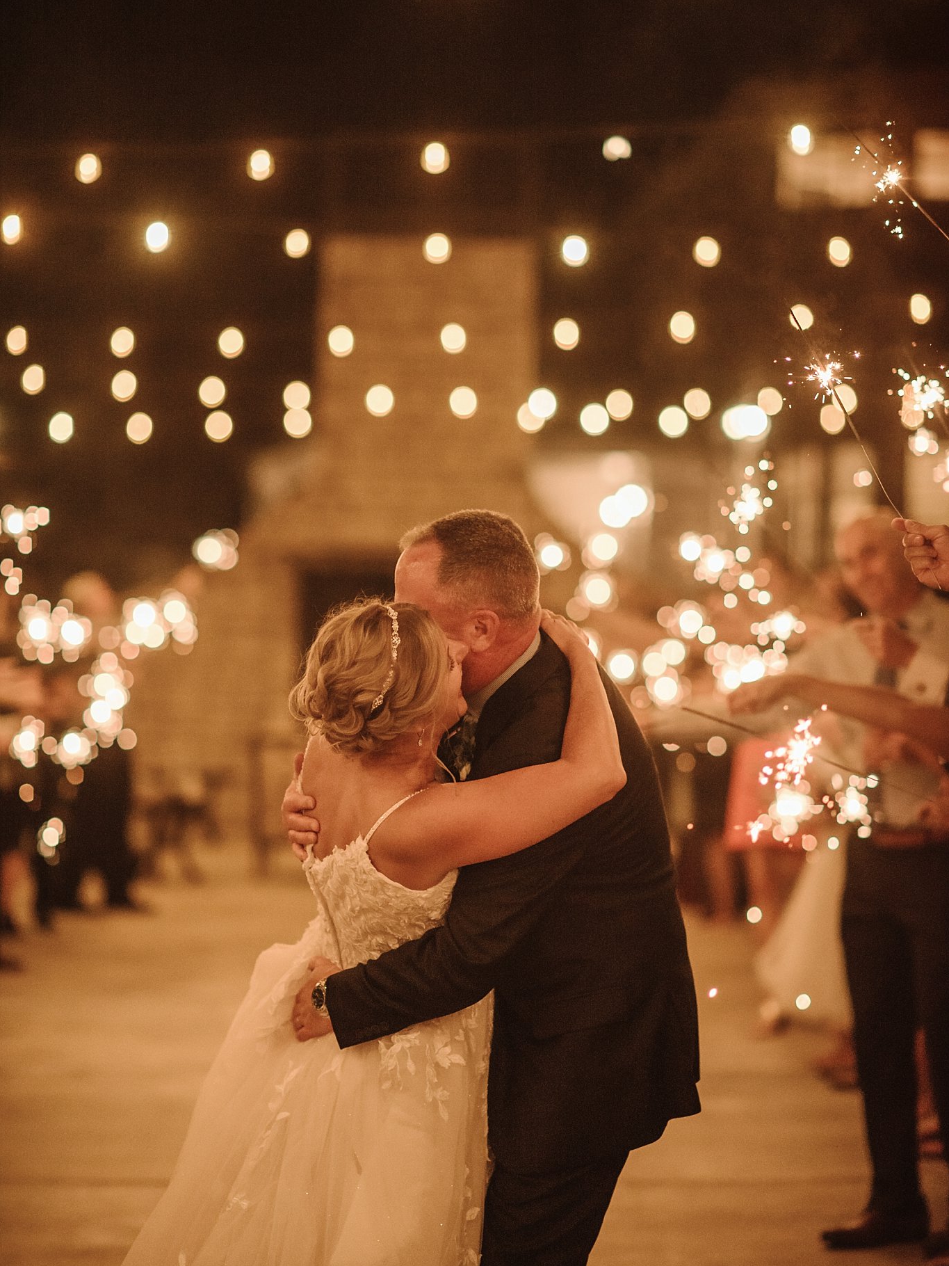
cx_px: 474
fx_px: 3363
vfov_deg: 21.3
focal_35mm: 92
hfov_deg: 16.1
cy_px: 622
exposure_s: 1/500
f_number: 1.8
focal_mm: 85
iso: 1600
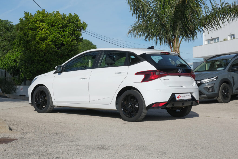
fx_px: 450
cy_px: 80
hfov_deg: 29.7
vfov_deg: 20.0
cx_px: 119
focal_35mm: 68
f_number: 9
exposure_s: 1/400
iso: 160
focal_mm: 45
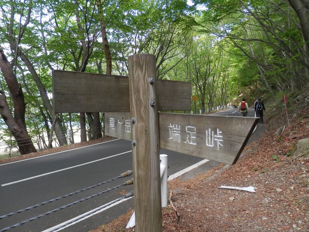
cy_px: 116
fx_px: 223
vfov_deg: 54.9
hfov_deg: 69.4
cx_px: 154
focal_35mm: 25
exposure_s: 1/50
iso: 80
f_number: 3
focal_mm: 4.5
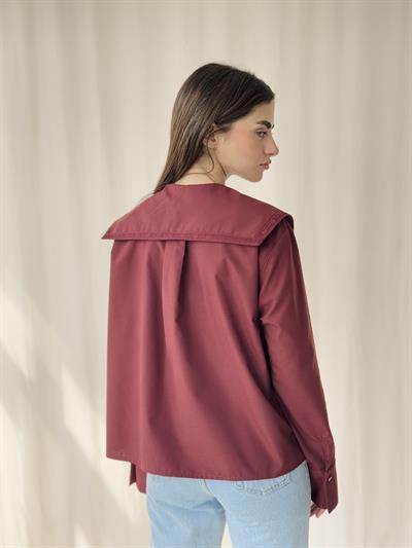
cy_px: 274
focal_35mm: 48
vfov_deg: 39.6
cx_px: 206
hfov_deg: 30.3
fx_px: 761
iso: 64
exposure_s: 1/428
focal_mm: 6.76
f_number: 1.78
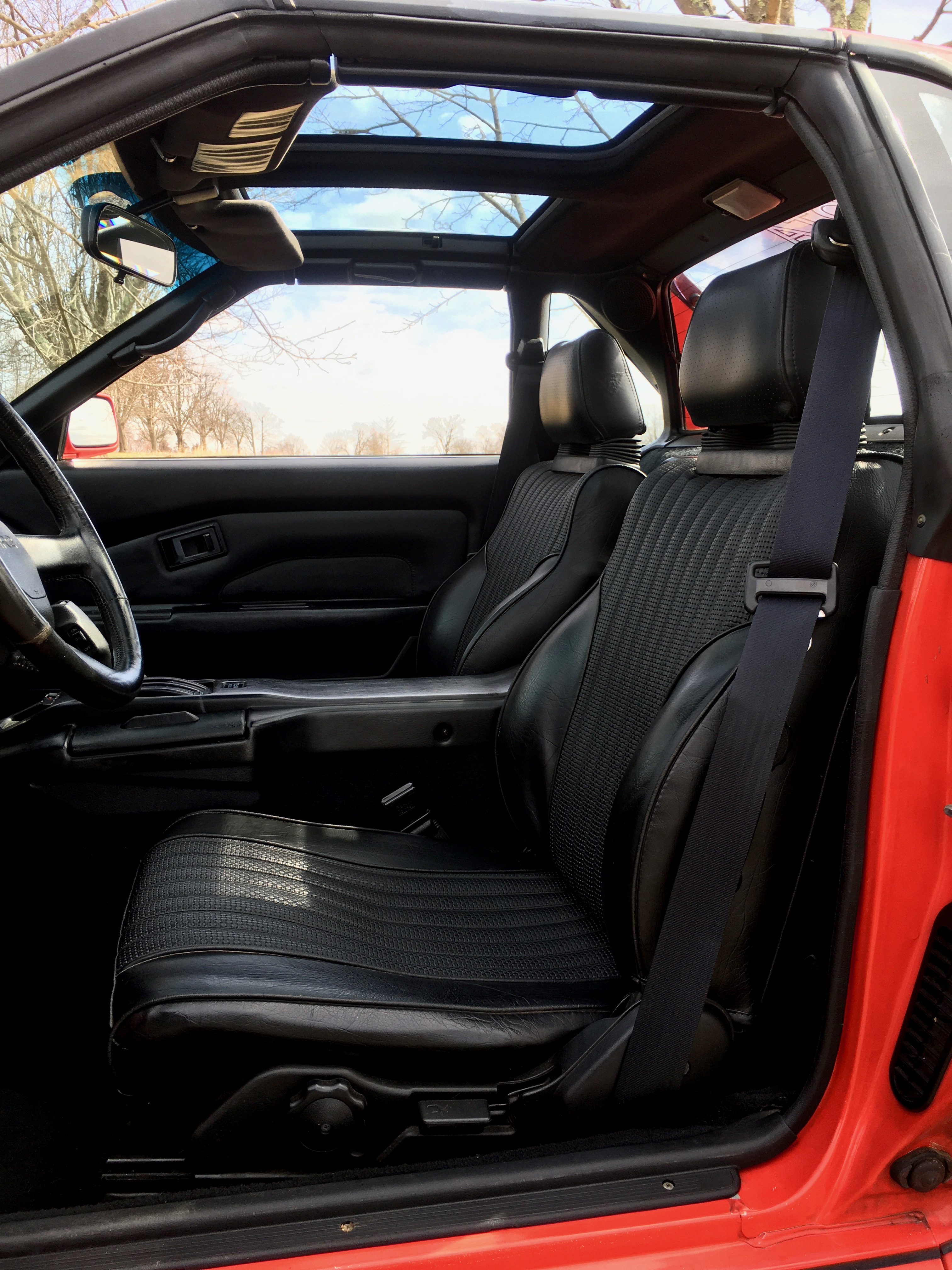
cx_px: 476
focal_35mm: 29
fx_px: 1063
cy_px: 635
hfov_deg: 48.2
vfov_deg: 61.7
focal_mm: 4.15
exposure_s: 1/209
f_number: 2.2
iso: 25
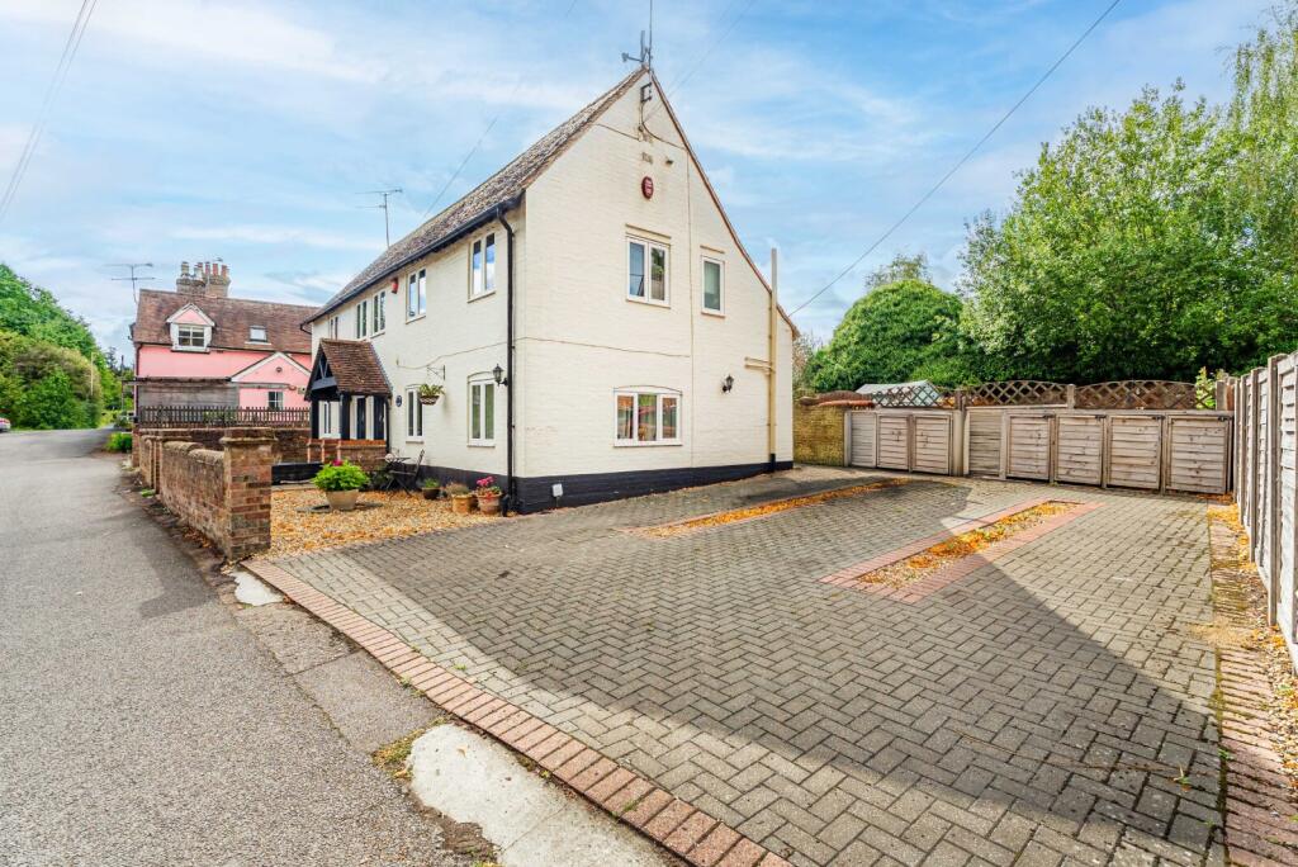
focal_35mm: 16
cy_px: 434
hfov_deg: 96.7
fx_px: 577
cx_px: 649
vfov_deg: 73.8
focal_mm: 16
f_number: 8
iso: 200
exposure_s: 1/250
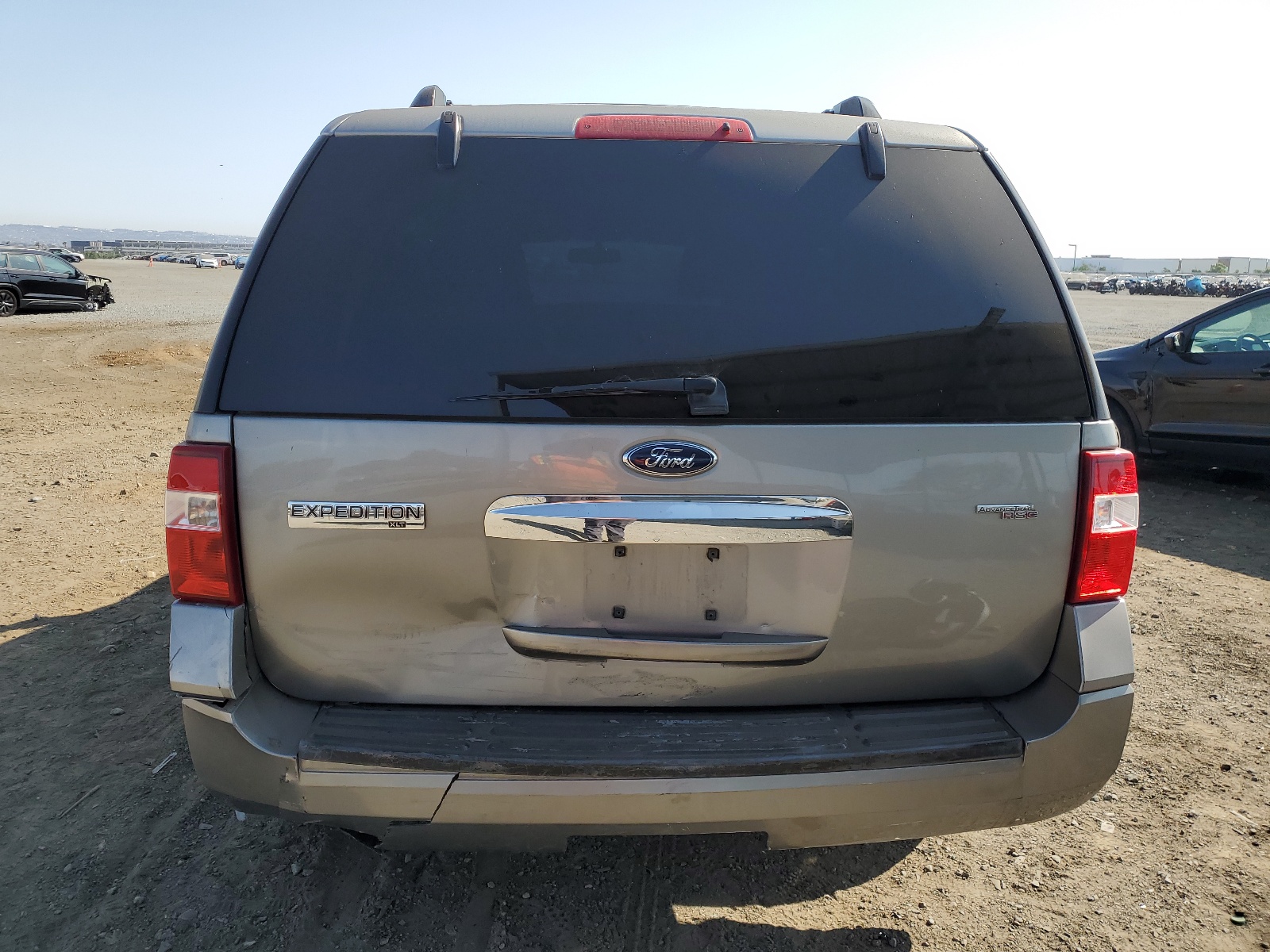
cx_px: 635
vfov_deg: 53.1
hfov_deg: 67.3
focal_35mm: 26
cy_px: 476
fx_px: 954
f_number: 1.5
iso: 50
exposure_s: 1/2500
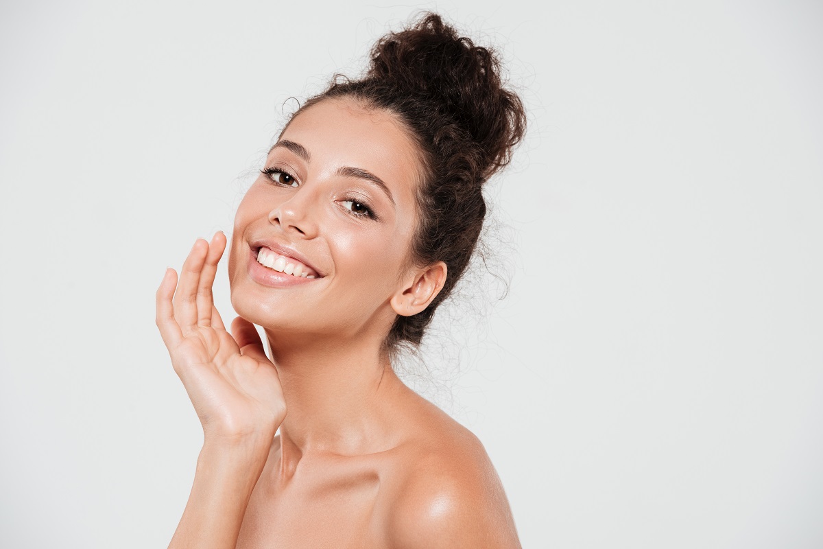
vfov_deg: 7.8
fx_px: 4000
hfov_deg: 11.7
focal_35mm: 175
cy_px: 274
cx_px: 412
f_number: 8
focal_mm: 175
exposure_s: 1/160
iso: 100
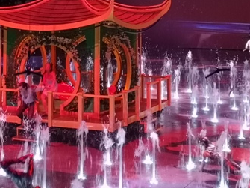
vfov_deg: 14.6
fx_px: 708
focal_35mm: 98
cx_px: 99
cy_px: -31
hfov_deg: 20.0
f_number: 1.8
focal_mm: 3.95
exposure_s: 1/25
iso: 320
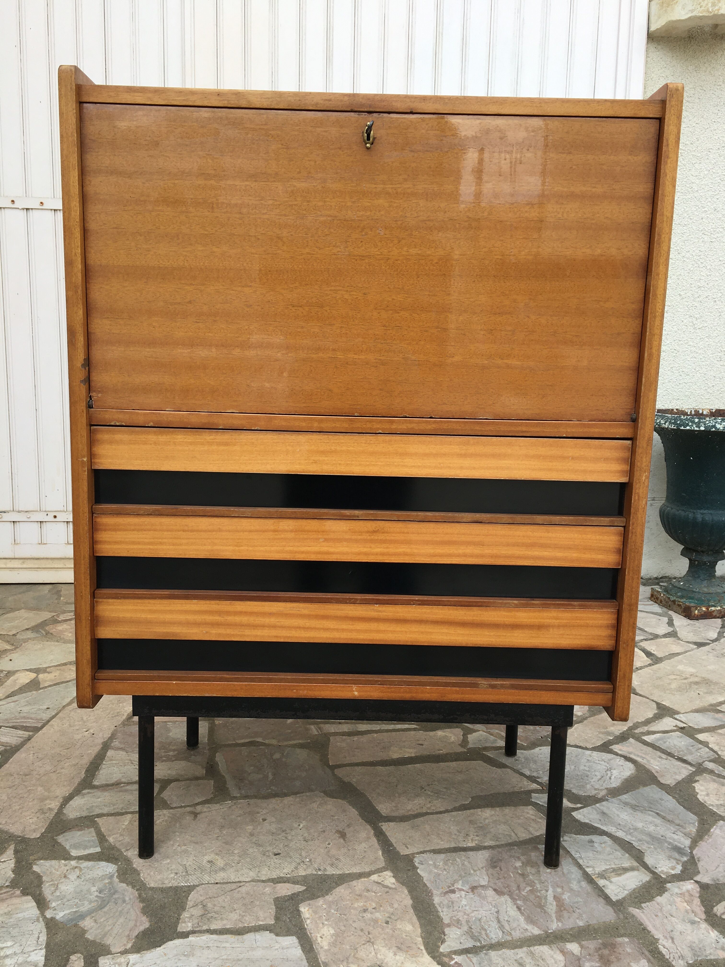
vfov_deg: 61.7
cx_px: 362
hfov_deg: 48.2
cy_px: 484
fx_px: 810
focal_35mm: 29
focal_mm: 4.15
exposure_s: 1/275
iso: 25
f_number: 2.2
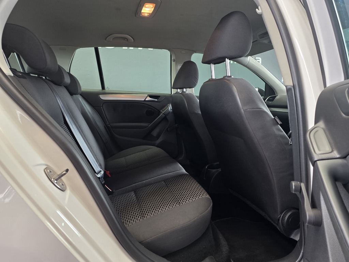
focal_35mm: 23
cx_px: 174
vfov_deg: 58.9
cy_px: 131
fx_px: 232
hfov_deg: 73.9
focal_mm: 6.25
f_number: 1.7
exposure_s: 1/100
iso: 200
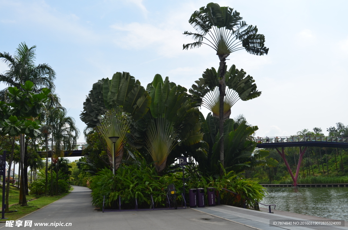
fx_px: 347
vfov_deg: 36.7
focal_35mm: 36
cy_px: 115
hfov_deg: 53.2
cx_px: 174
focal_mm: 24
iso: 100
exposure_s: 1/250
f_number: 8
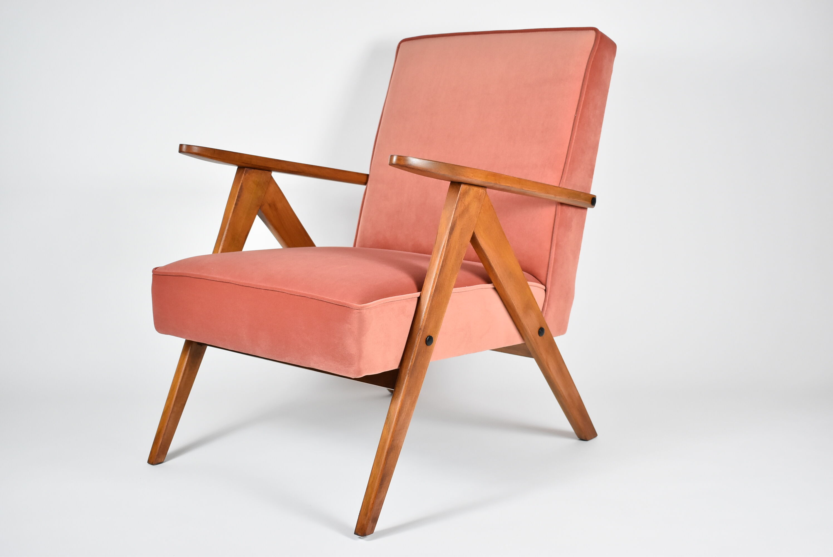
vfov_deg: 26.5
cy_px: 278
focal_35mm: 51
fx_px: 1181
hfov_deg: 38.9
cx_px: 416
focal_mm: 34
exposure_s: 1/125
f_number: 4.5
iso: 1100
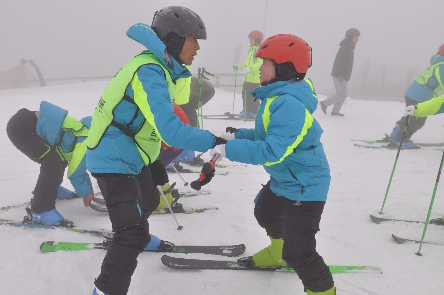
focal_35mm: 33
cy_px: 148
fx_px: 406
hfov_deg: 57.3
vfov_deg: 39.9
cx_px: 222
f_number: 4.5
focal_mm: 22
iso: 200
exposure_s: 1/640
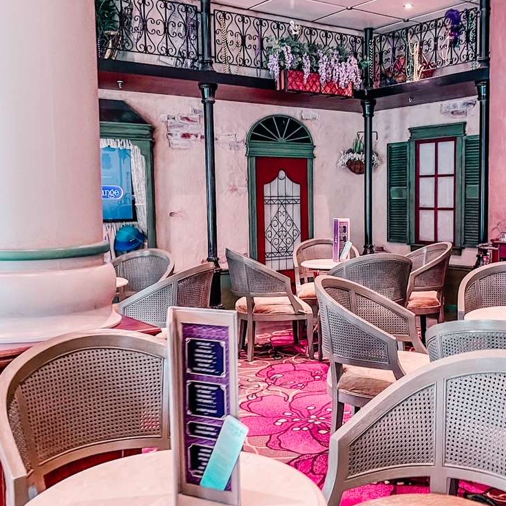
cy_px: 260
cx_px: 304
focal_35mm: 40
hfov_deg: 41.7
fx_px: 662
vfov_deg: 41.9
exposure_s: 1/60
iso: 250
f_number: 1.6
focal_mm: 5.1
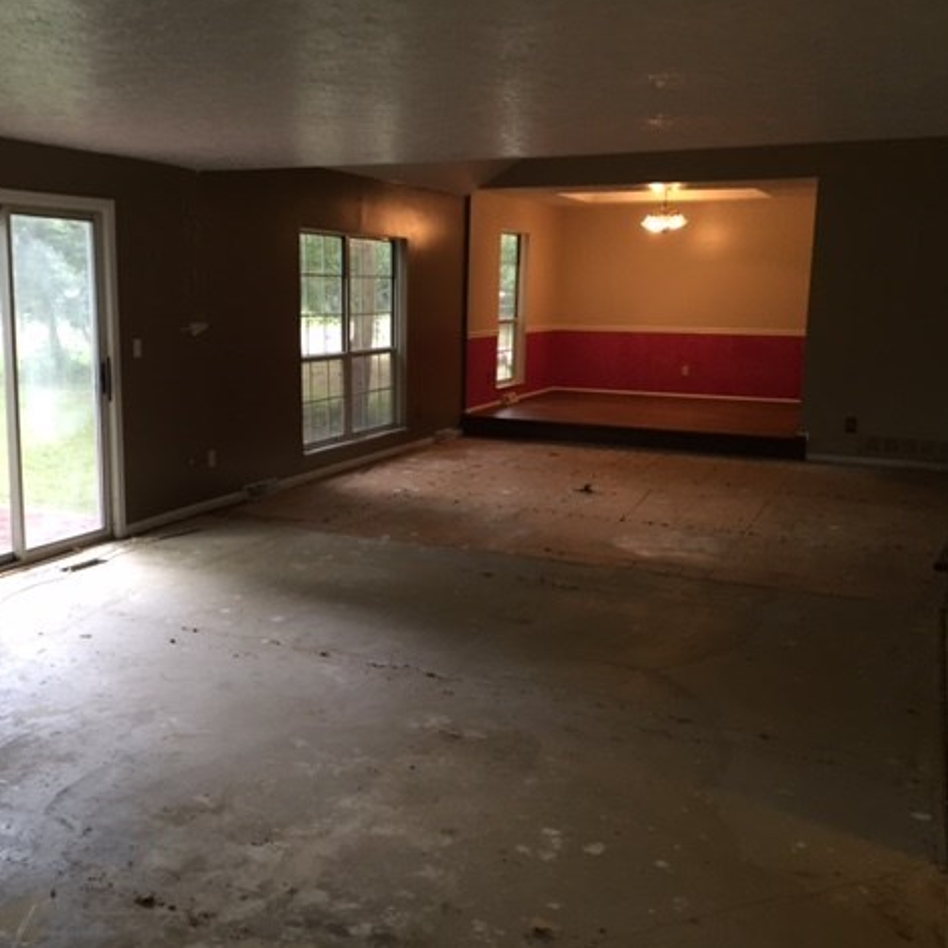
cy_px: 473
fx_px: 1084
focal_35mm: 35
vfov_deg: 47.2
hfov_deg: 46.8
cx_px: 358
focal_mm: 4.15
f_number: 2.2
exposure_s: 1/30
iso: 100
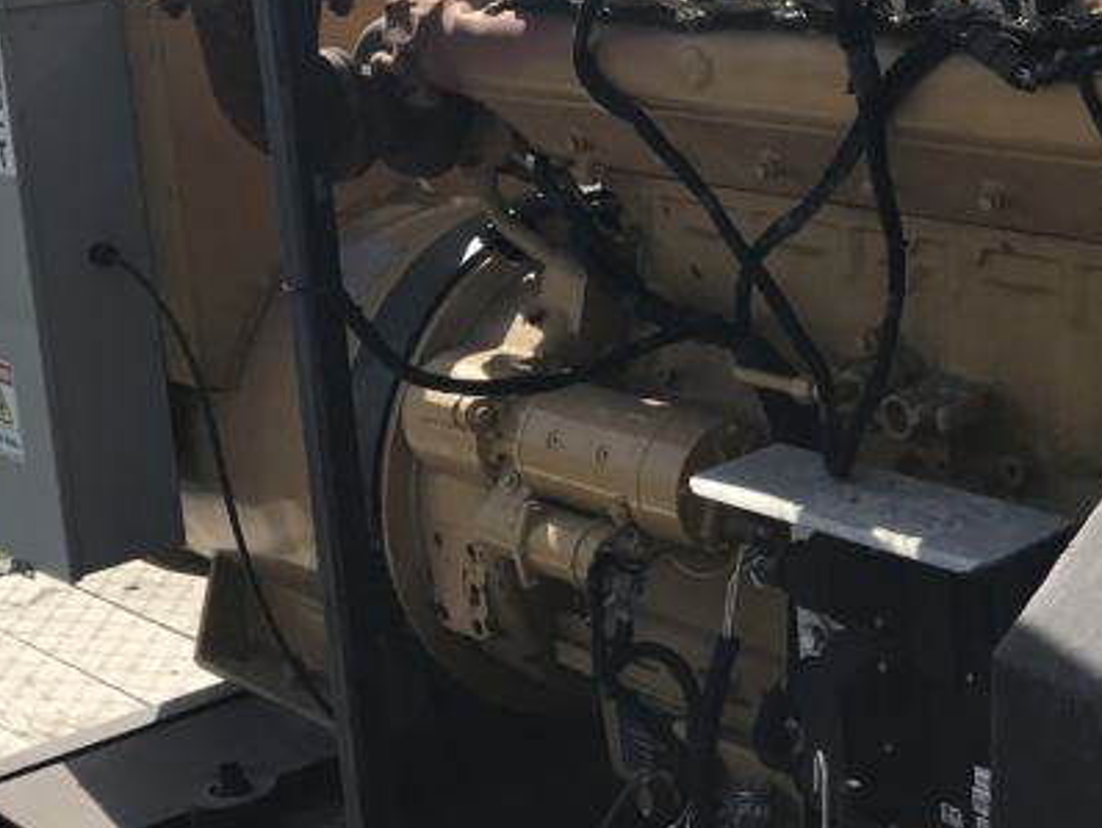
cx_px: 900
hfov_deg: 26.5
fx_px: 2294
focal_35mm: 72
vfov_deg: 20.4
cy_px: 274
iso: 20
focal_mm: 3.99
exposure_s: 1/2398
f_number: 1.8
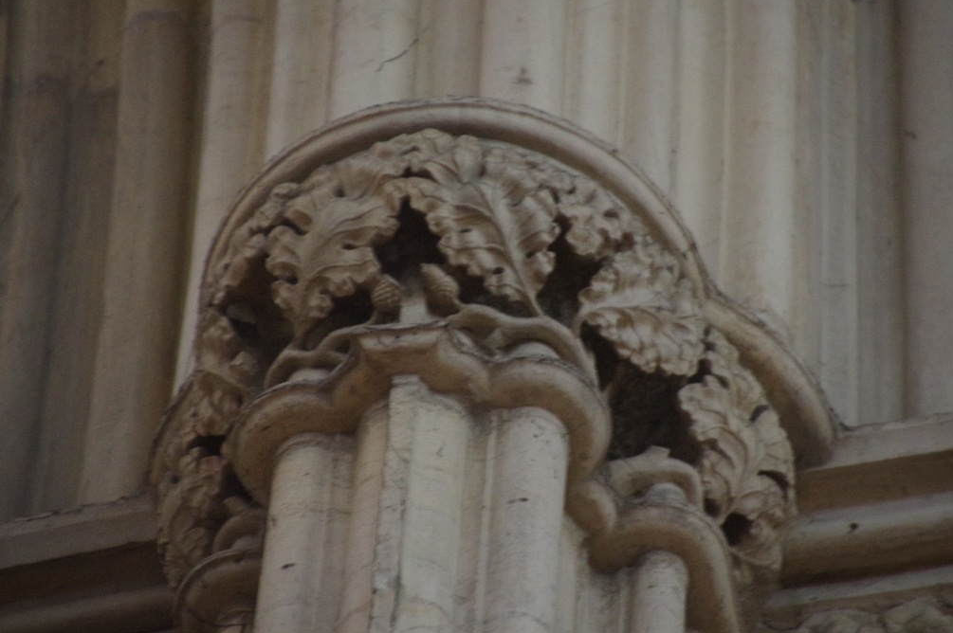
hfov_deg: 37.6
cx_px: 470
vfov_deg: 25.5
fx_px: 1402
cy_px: 312
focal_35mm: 53
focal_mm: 35
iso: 3200
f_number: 4.5
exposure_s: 1/15
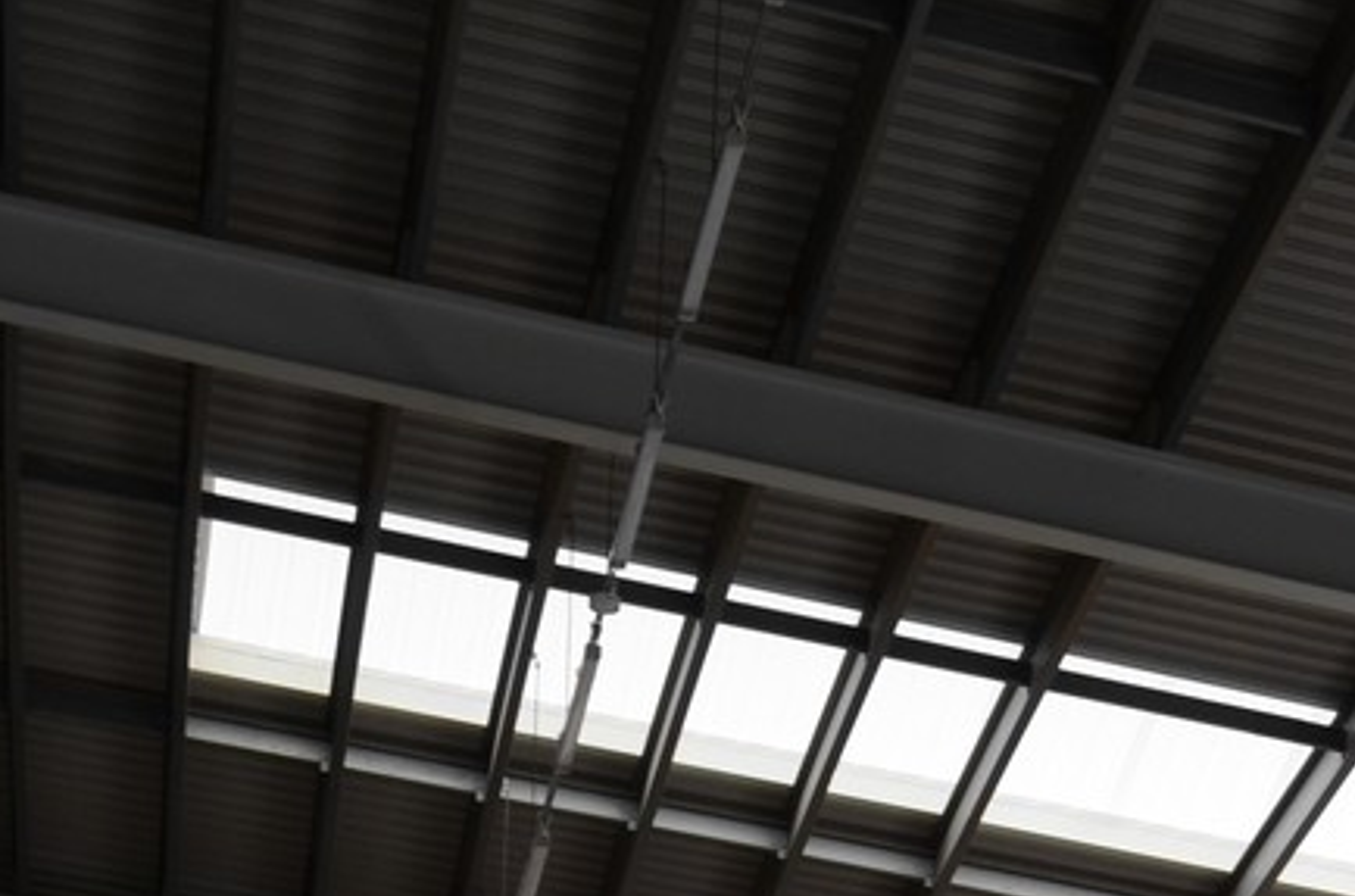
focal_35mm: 124
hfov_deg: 15.6
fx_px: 4655
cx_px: 1834
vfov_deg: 10.3
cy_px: 1676
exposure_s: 1/160
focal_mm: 22
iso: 200
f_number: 6.3
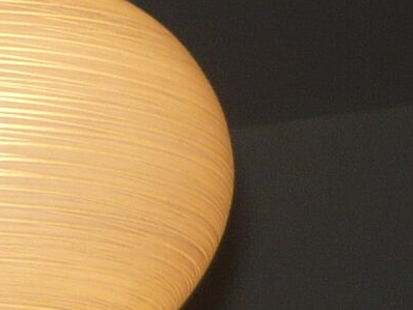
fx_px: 2782
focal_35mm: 233
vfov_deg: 6.4
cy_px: 37
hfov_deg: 8.4
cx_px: -153
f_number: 2.9
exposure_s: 1/400
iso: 100
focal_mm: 6
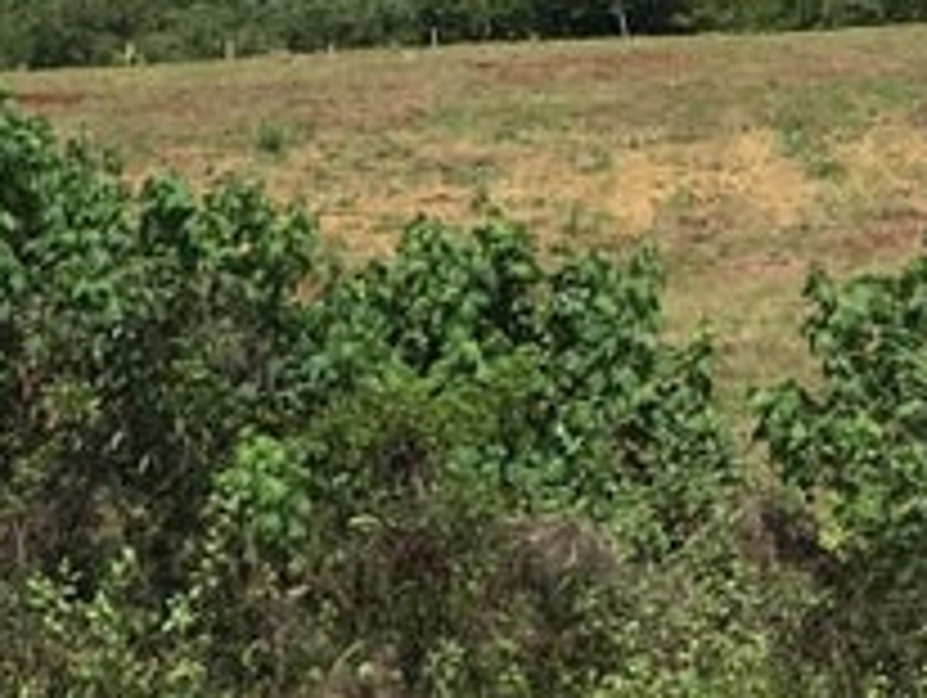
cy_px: 414
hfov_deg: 10.2
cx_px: 92
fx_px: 5148
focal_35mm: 192
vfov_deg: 7.8
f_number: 2.2
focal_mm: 4.15
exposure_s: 1/2079
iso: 25
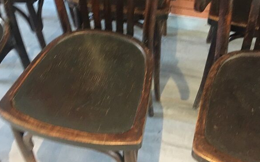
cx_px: 128
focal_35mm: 42
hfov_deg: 47.2
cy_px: 34
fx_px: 298
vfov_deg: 29.9
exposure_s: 1/17
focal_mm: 4.15
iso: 200
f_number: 2.2
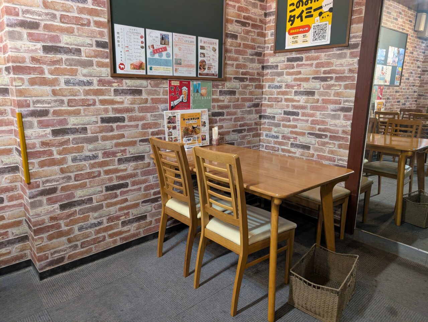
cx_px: 214
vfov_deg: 56.9
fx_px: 297
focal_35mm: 24
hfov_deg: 71.5
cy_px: 161
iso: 1076
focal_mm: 6.9
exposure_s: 1/120
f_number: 1.68
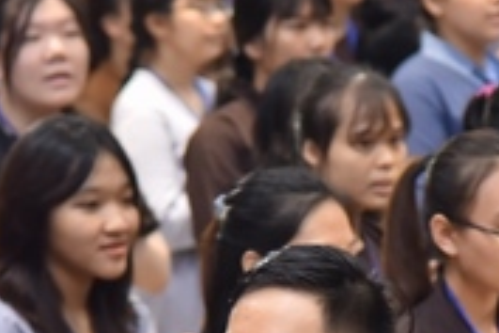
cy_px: 339
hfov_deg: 5.3
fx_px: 5350
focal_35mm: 386
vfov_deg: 3.6
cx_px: 440
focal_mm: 105
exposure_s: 1/125
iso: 1600
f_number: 4
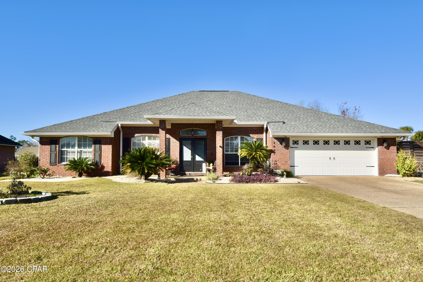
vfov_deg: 50.4
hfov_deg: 70.4
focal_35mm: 26
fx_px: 300
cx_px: 212
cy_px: 141
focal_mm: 17
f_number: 10
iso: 100
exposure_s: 1/200
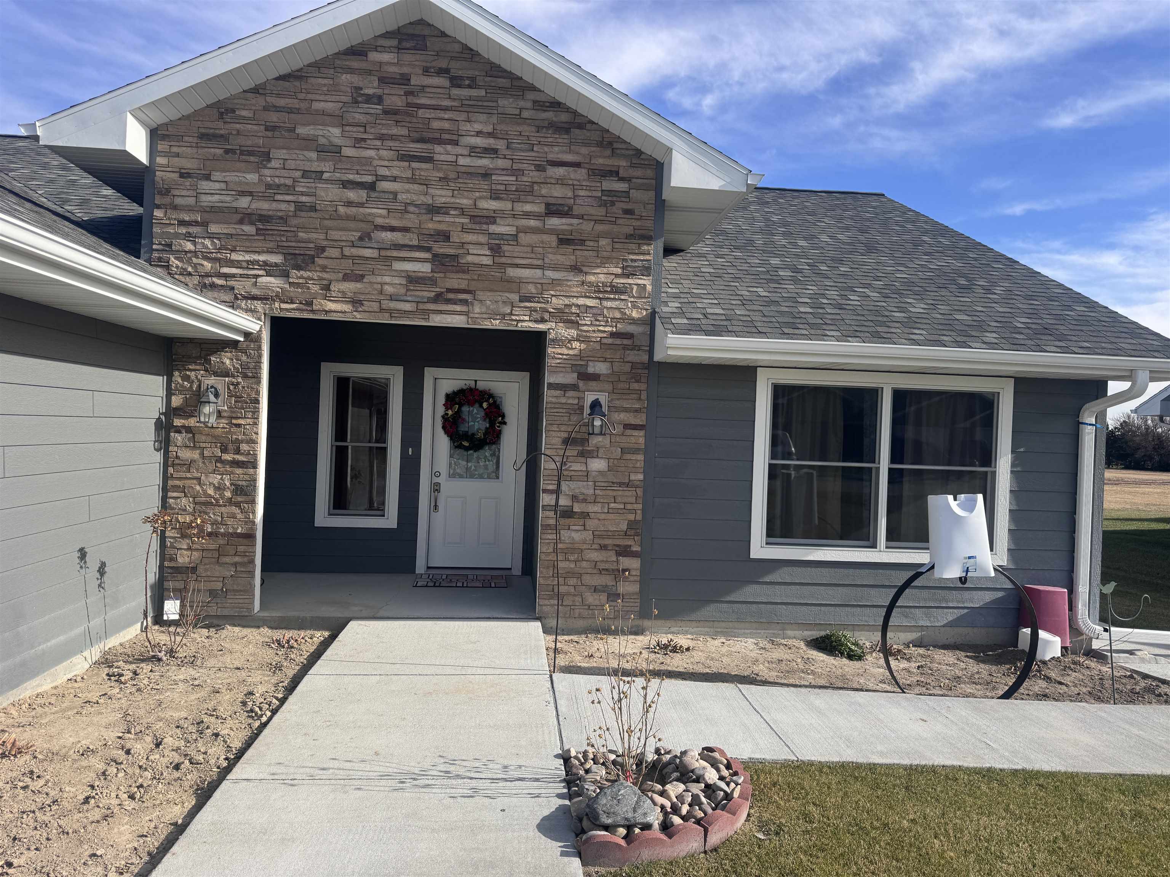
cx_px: 585
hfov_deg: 71.6
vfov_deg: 56.8
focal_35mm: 24
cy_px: 438
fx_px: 811
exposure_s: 1/3096
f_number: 1.78
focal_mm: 6.76
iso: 80
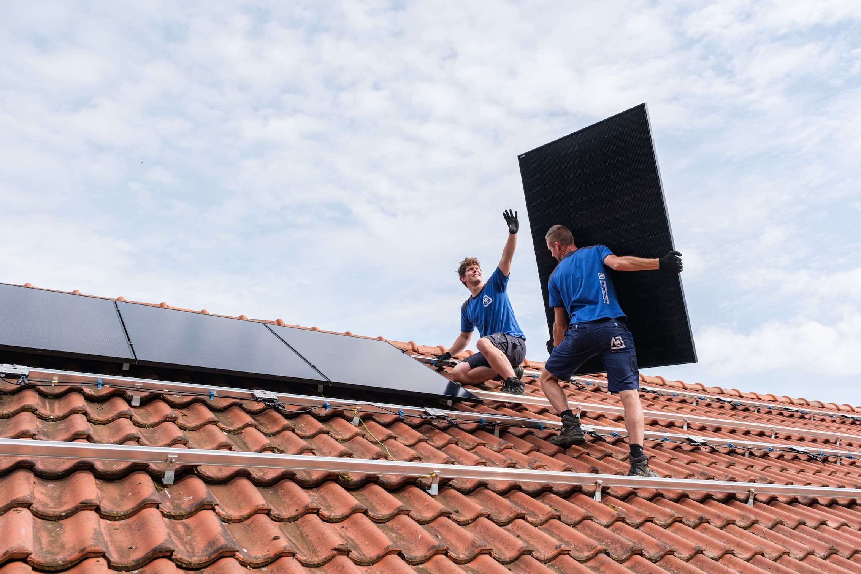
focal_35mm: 29
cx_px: 430
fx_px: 694
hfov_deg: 63.7
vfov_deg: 45.0
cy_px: 287
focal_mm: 19.4
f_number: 4
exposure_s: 1/1600
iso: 125
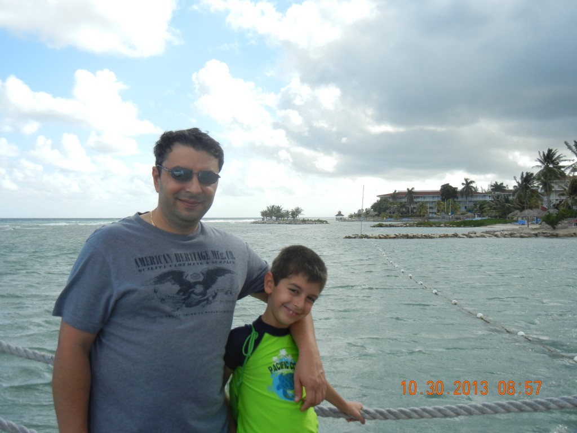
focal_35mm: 39
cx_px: 288
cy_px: 216
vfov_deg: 36.8
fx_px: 650
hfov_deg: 47.9
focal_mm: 7.1
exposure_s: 1/818
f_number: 3.7
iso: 160
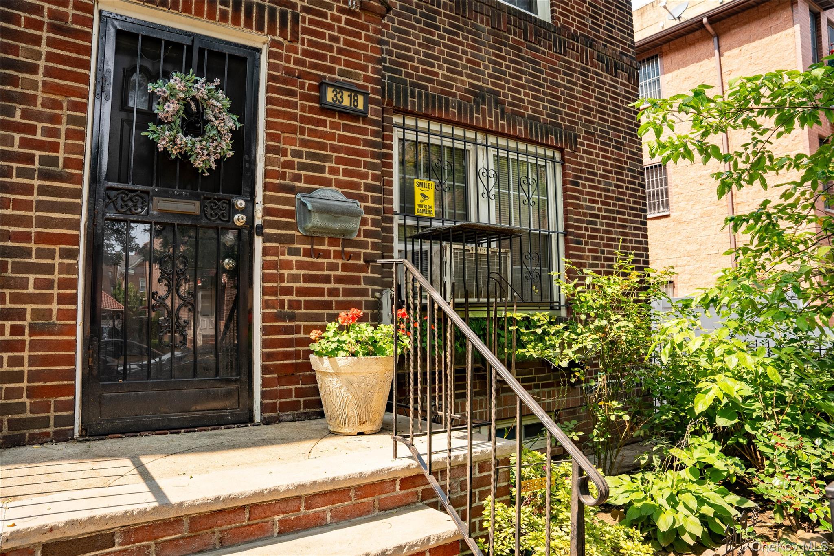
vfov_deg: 53.1
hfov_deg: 73.7
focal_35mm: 24
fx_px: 556
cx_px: 417
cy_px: 278
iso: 500
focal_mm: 24
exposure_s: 1/2000
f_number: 5
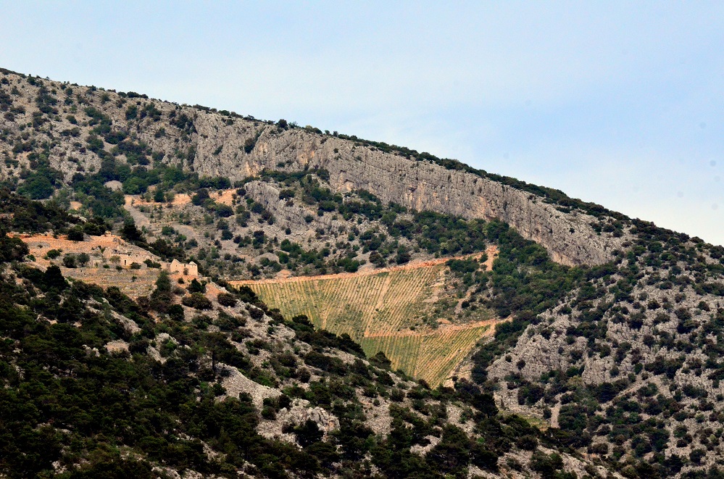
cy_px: 240
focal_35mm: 202
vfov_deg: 6.7
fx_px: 4063
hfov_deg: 10.2
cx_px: 362
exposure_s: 1/2500
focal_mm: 135
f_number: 14
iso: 3200
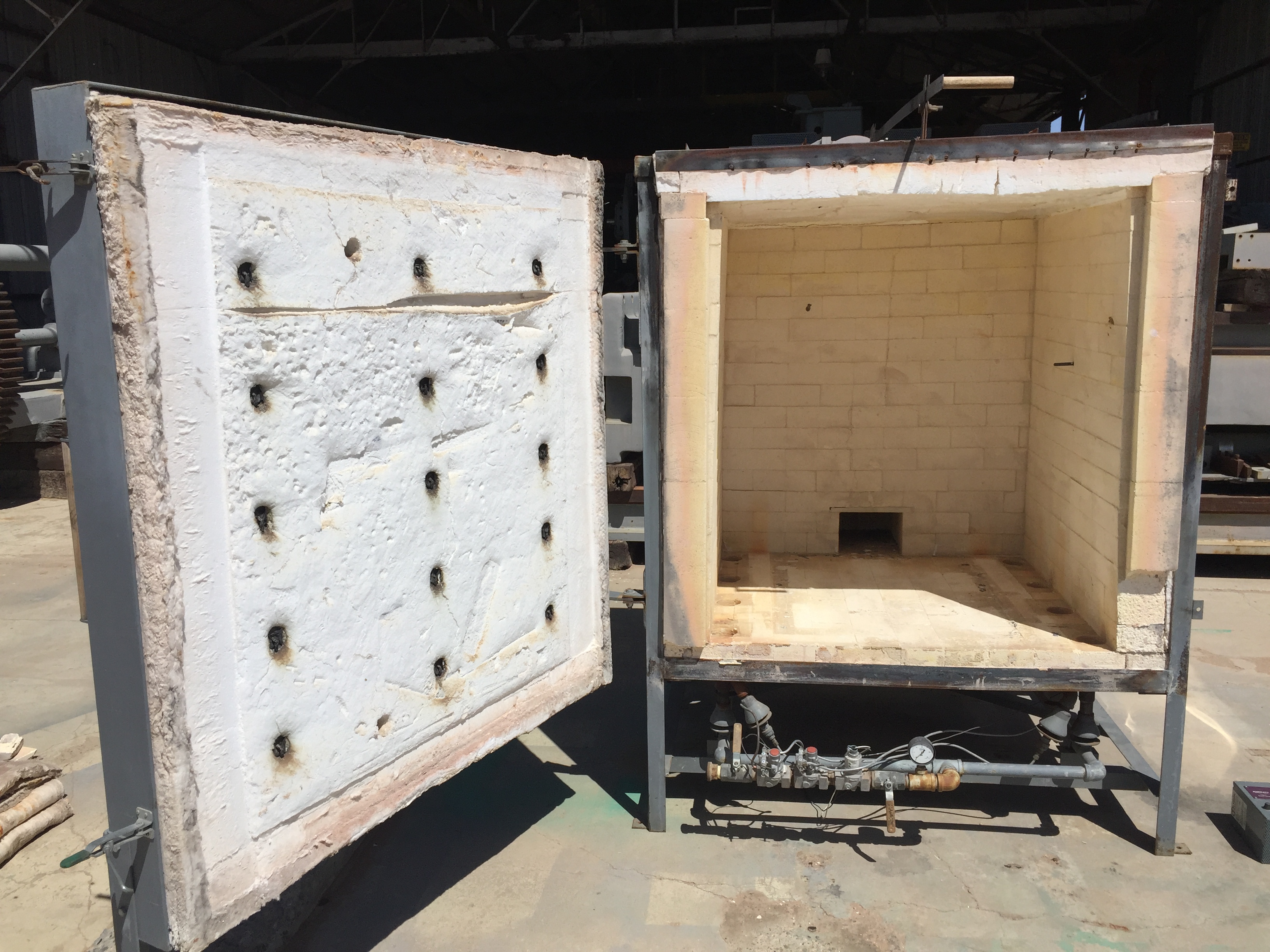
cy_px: 476
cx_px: 635
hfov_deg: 61.7
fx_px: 1064
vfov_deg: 48.2
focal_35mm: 29
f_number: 2.2
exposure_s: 1/5650
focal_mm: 4.15
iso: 32
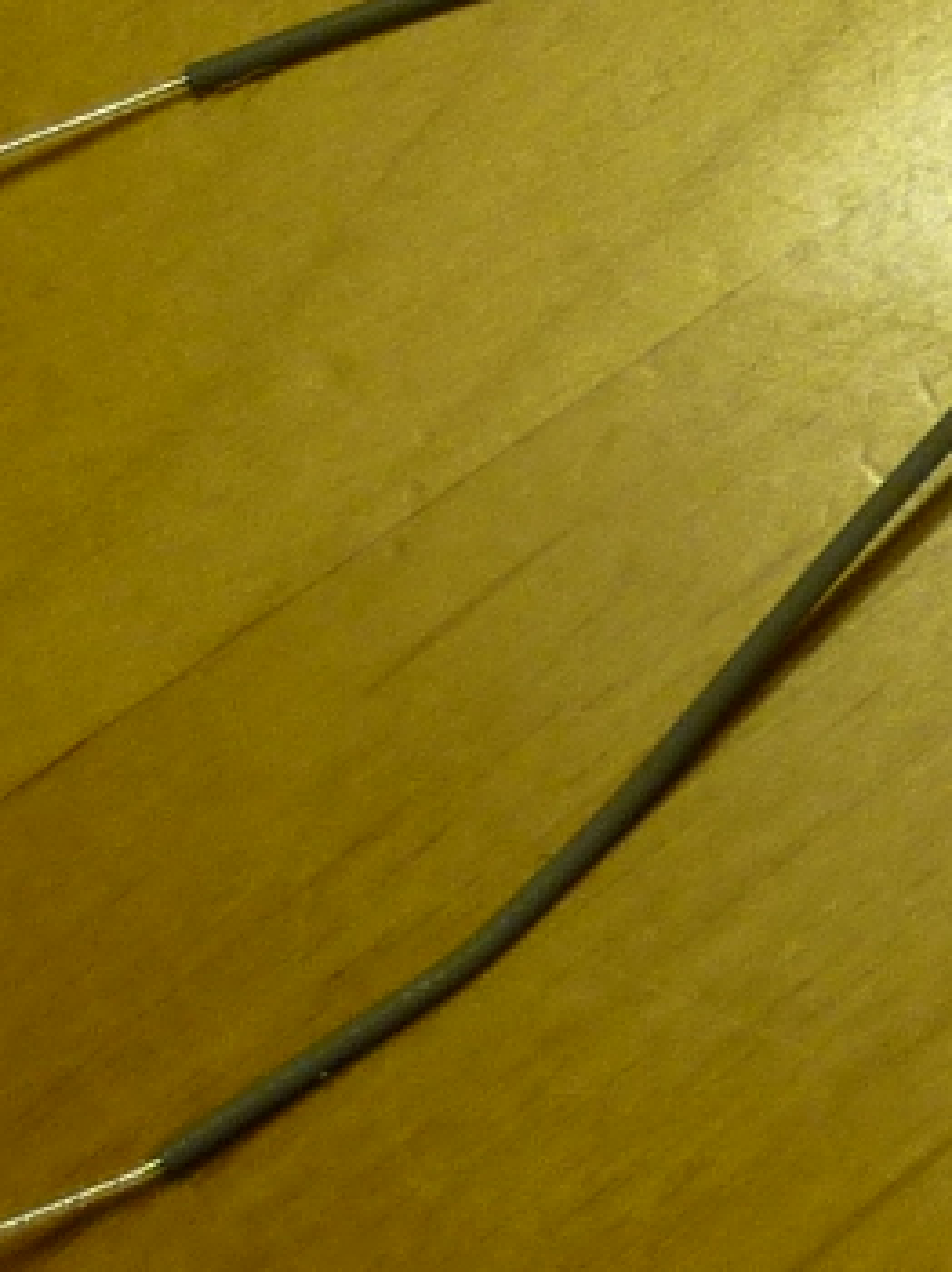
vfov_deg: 12.9
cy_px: -15
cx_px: 1592
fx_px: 5544
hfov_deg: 9.4
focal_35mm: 151
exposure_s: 1/30
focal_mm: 5.5
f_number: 2.8
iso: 160
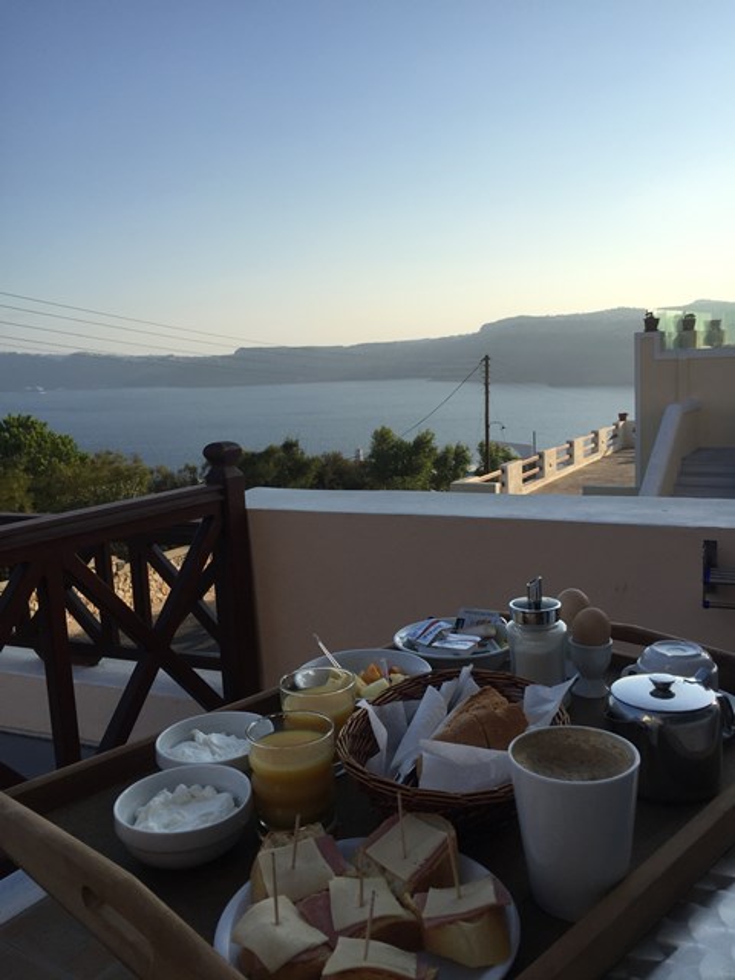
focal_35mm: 29
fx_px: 821
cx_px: 368
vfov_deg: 61.7
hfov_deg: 48.2
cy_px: 490
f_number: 2.2
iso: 32
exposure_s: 1/1980
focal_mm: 4.15
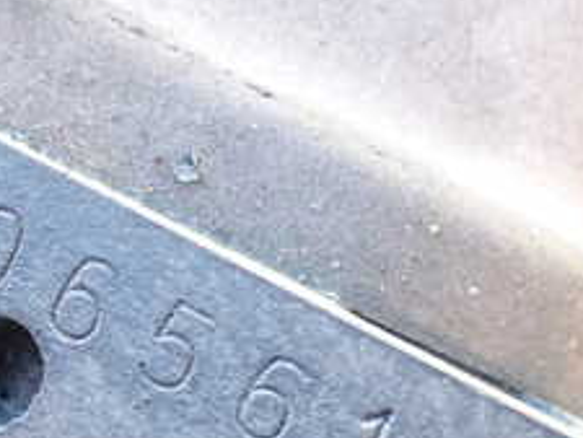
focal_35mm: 80
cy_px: 334
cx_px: 267
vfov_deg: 18.3
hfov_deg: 24.4
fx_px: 1348
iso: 640
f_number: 2.3
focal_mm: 5.4
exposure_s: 1/125
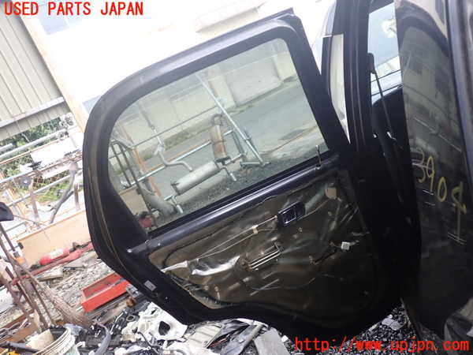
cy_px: 178
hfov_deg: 60.0
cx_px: 236
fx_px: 410
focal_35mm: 30
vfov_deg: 46.8
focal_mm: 5.4
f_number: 2.3
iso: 160
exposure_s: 1/60
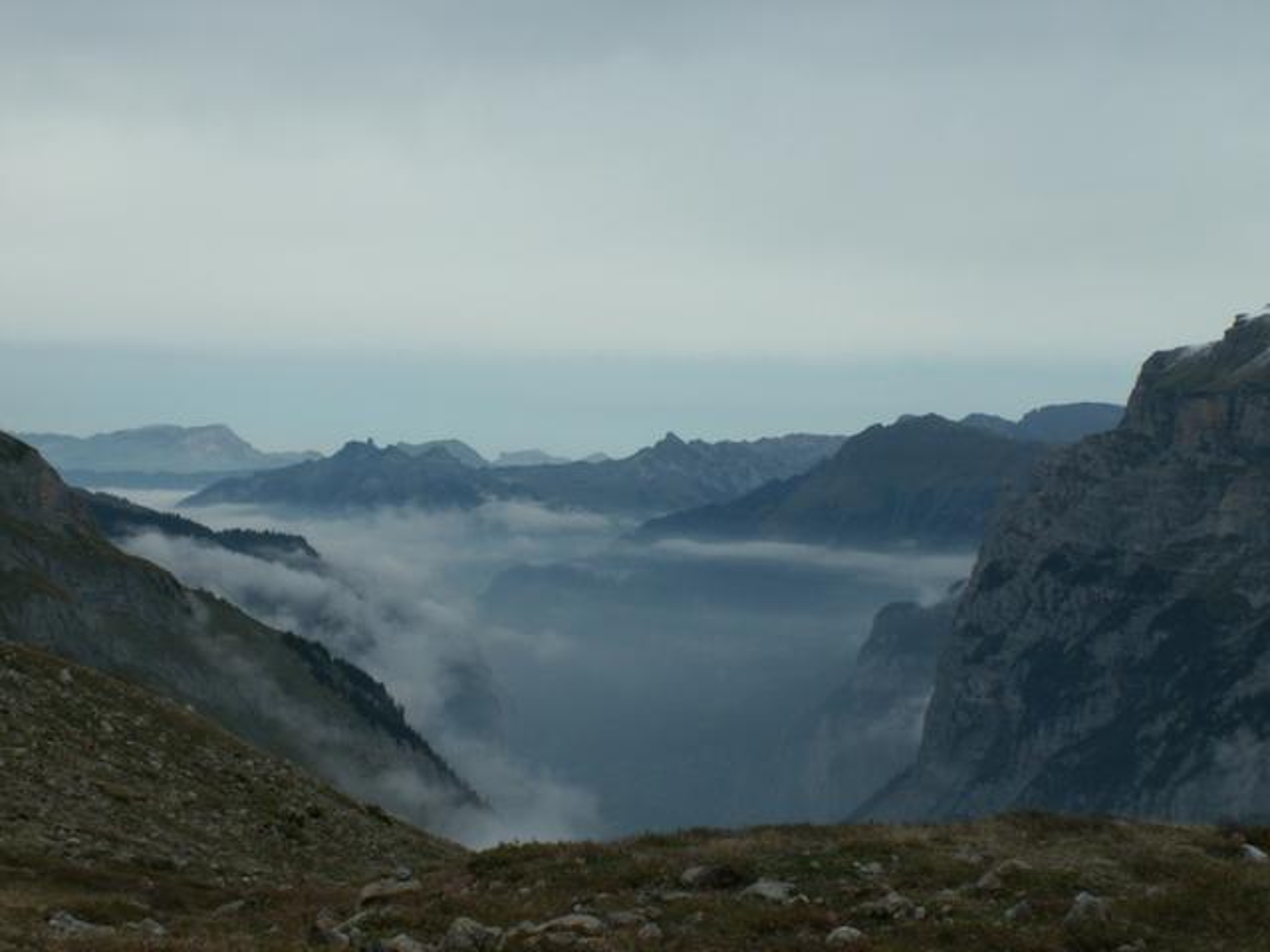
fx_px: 2752
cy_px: 476
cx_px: 635
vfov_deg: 19.6
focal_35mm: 75
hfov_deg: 26.0
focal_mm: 12.46
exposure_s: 1/320
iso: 50
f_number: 8
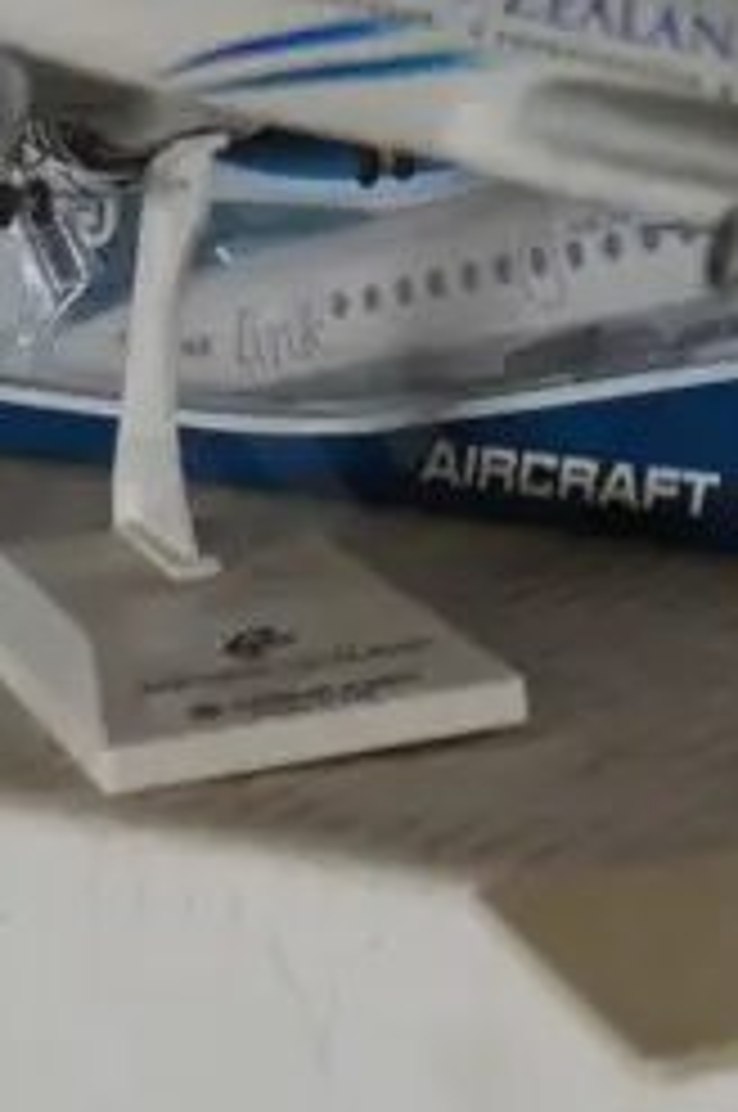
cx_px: 864
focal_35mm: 121
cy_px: -2
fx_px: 3731
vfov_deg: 16.6
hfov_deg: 11.1
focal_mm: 14
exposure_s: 1/60
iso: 250
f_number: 3.5
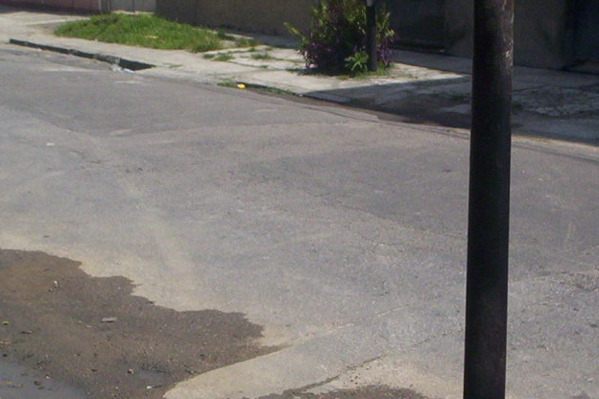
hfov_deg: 27.0
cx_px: 305
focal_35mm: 75
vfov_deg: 18.2
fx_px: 1248
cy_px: 249
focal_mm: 4.99
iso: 100
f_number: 4.5
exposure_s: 1/1091
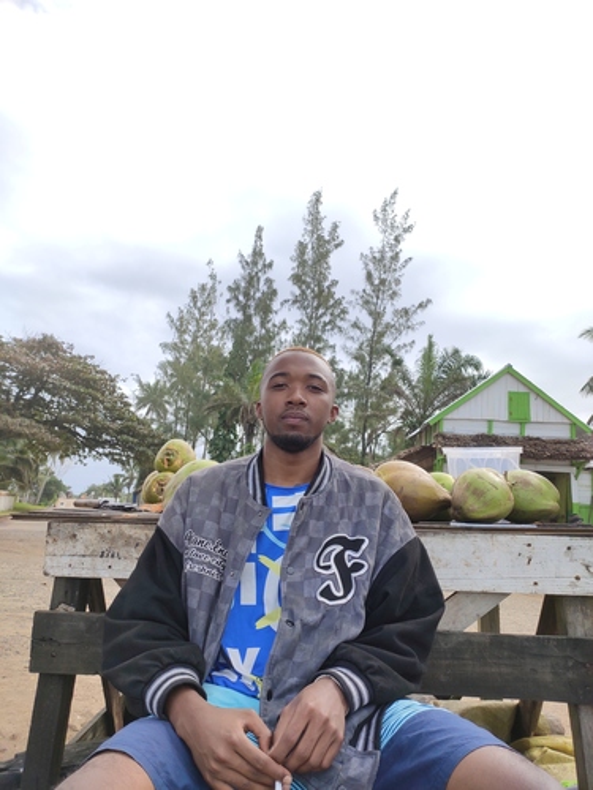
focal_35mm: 25
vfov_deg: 69.4
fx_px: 571
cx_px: 296
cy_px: 395
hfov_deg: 54.9
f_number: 1.79
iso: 112
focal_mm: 4.74
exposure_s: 1/1394
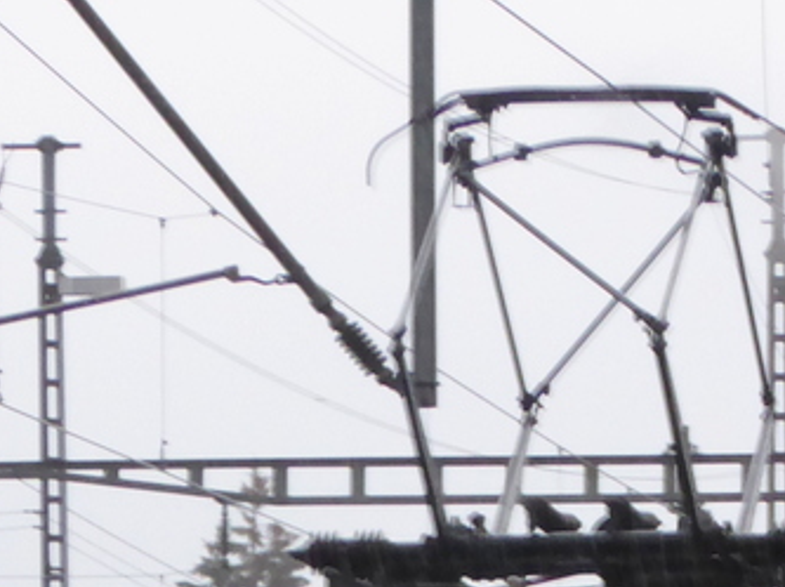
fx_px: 11689
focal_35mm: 516
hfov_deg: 3.8
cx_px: 627
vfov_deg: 2.9
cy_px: 1021
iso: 400
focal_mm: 25.6
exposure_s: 1/100
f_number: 5.4
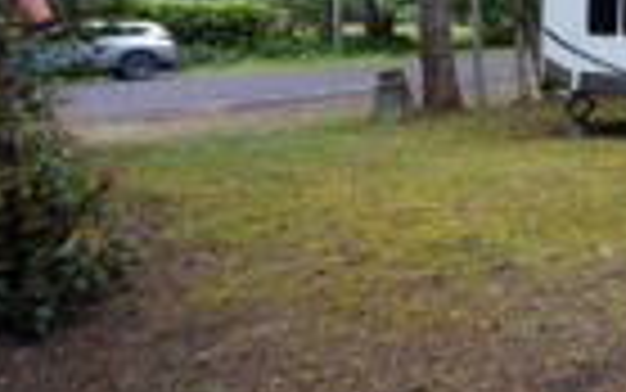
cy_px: 47
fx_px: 700
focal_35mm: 41
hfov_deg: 35.2
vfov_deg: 30.1
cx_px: 793
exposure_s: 1/50
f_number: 4
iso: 100
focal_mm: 14
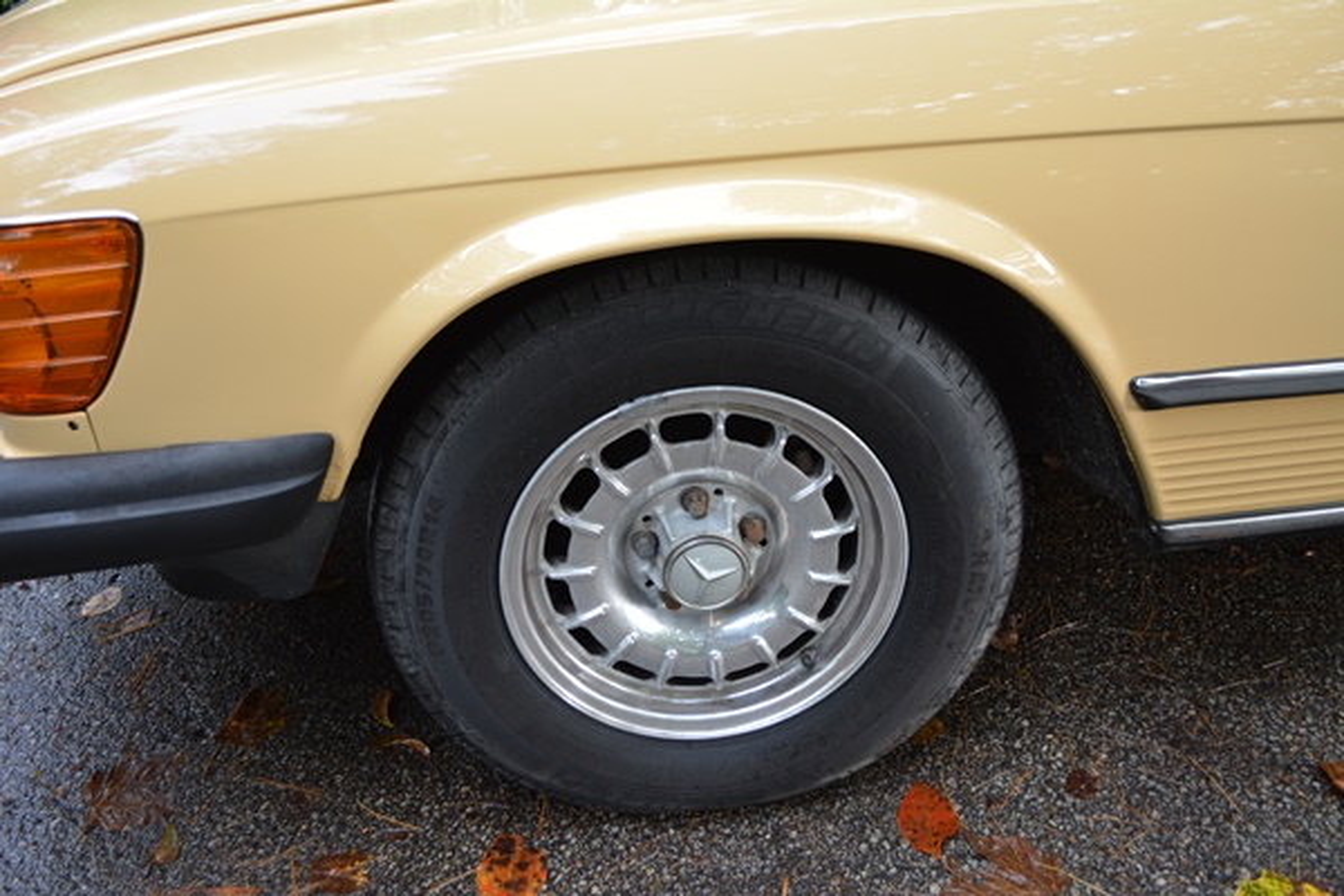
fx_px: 1232
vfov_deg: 40.0
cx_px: 672
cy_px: 448
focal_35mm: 33
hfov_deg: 57.2
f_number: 4
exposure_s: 1/60
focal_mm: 22
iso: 560
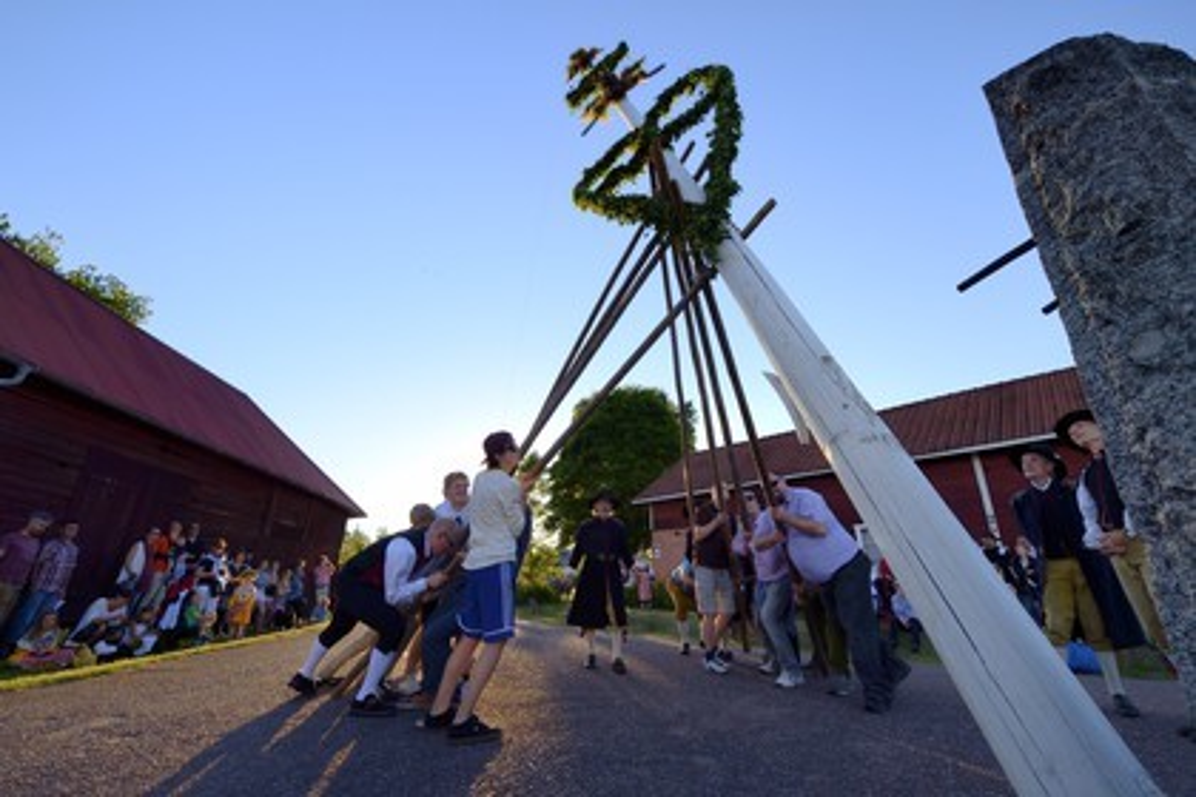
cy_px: 398
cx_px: 598
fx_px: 465
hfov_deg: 104.3
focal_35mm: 14
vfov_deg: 81.2
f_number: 9
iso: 200
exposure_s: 1/250
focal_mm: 14
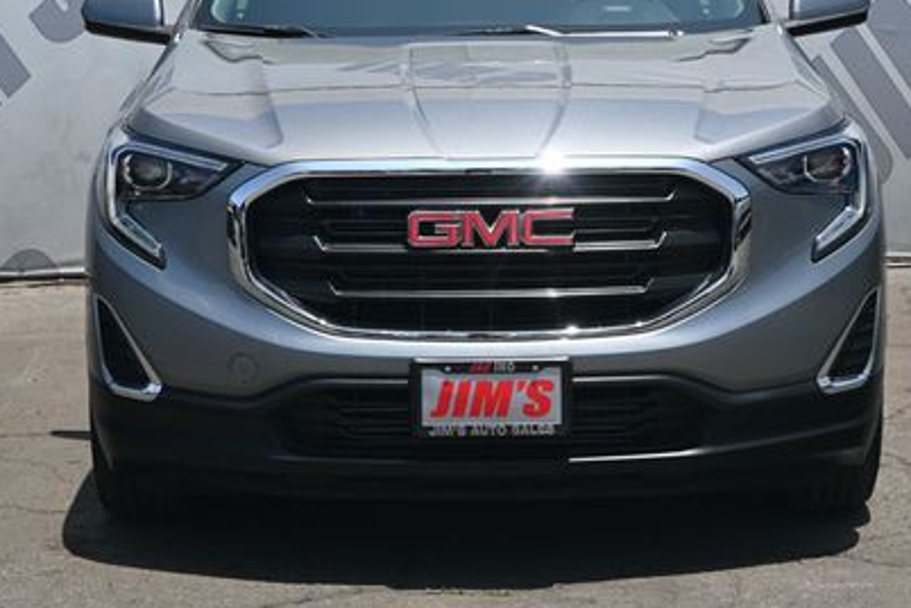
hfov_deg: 20.9
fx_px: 2475
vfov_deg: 13.9
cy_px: 159
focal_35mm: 98
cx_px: 480
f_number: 5.6
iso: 100
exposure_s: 1/250
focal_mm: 41
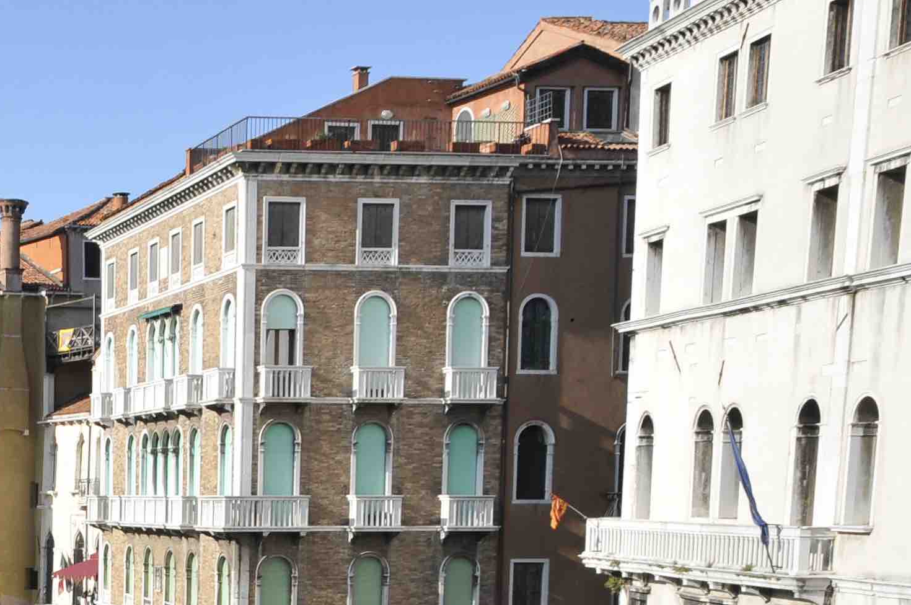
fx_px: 1769
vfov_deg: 18.4
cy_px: 734
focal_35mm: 70
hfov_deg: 24.6
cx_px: -323
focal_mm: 16
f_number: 8
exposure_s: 1/250
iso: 200
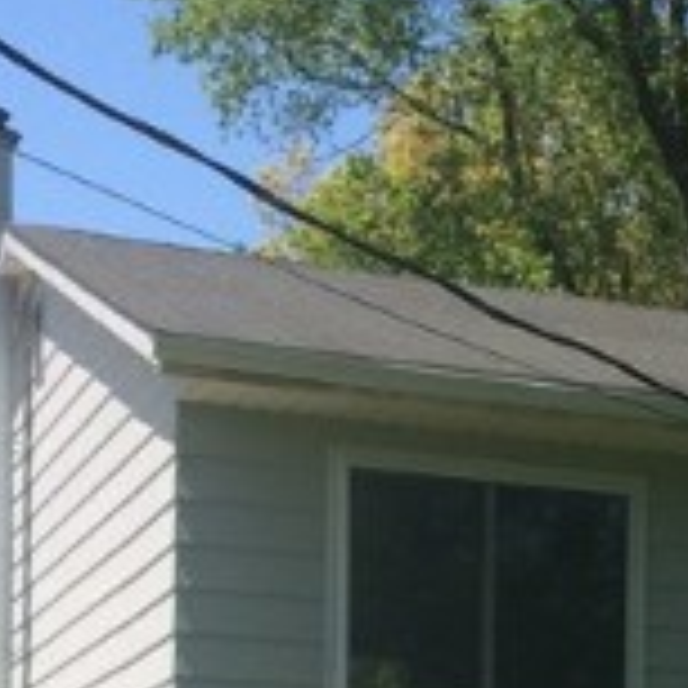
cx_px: 922
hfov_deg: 13.0
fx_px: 2901
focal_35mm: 129
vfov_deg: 12.8
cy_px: 1030
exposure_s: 1/1414
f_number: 2.2
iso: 32
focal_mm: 4.15
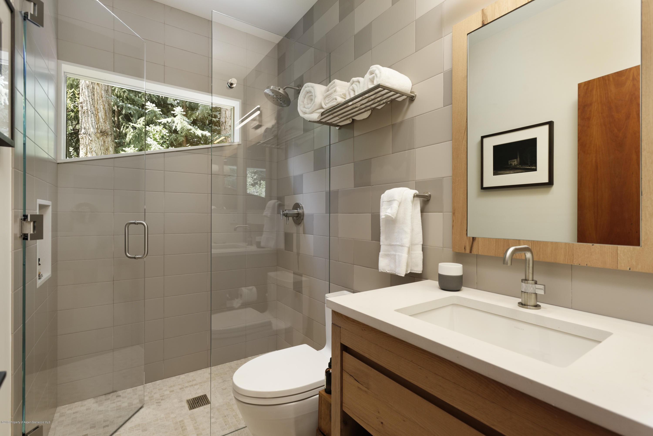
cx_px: 326
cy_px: 218
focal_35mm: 17
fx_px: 308
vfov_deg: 70.5
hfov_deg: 93.3
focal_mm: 17
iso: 640
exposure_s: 1/200
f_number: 7.1
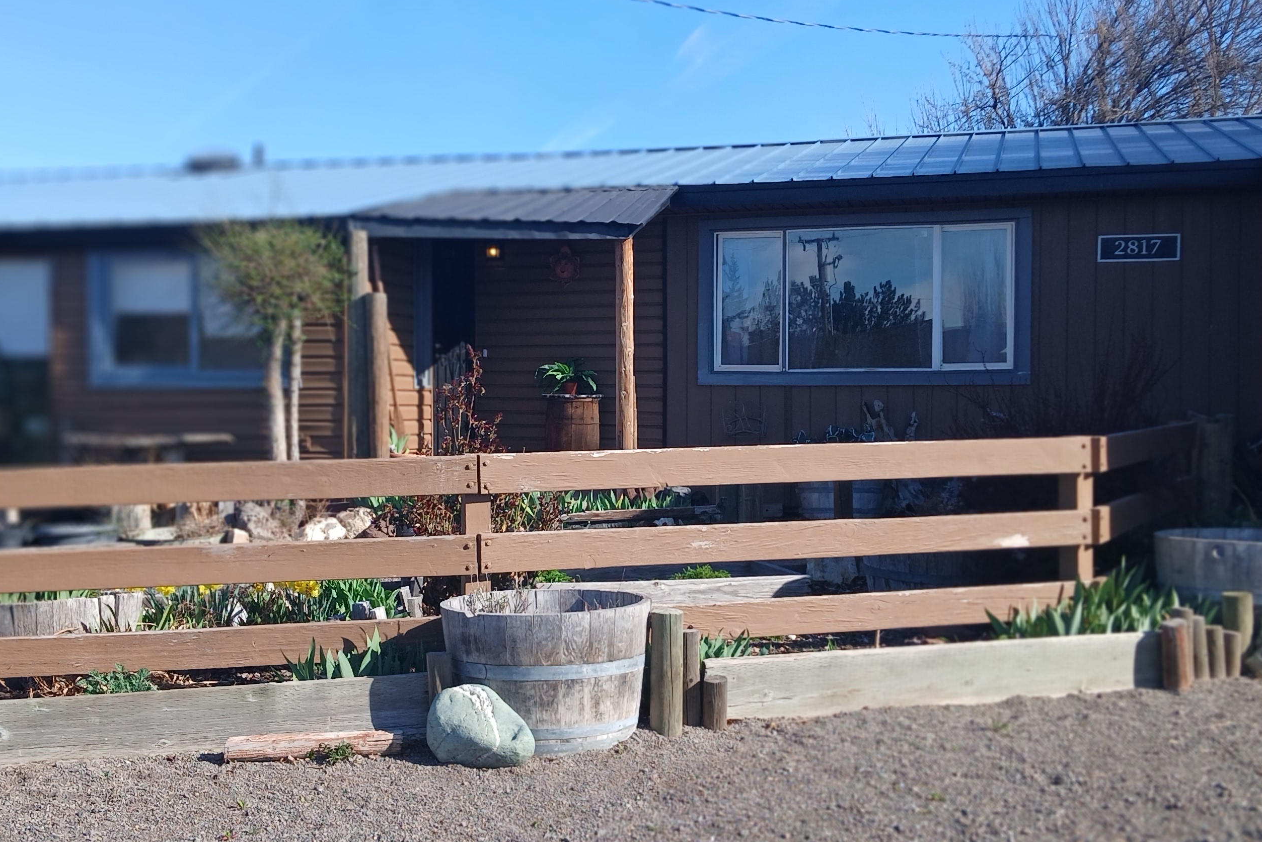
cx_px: 586
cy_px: 429
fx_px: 1543
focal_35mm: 44
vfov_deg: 30.5
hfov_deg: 44.5
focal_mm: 3.98
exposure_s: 1/330
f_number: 1.8
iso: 20
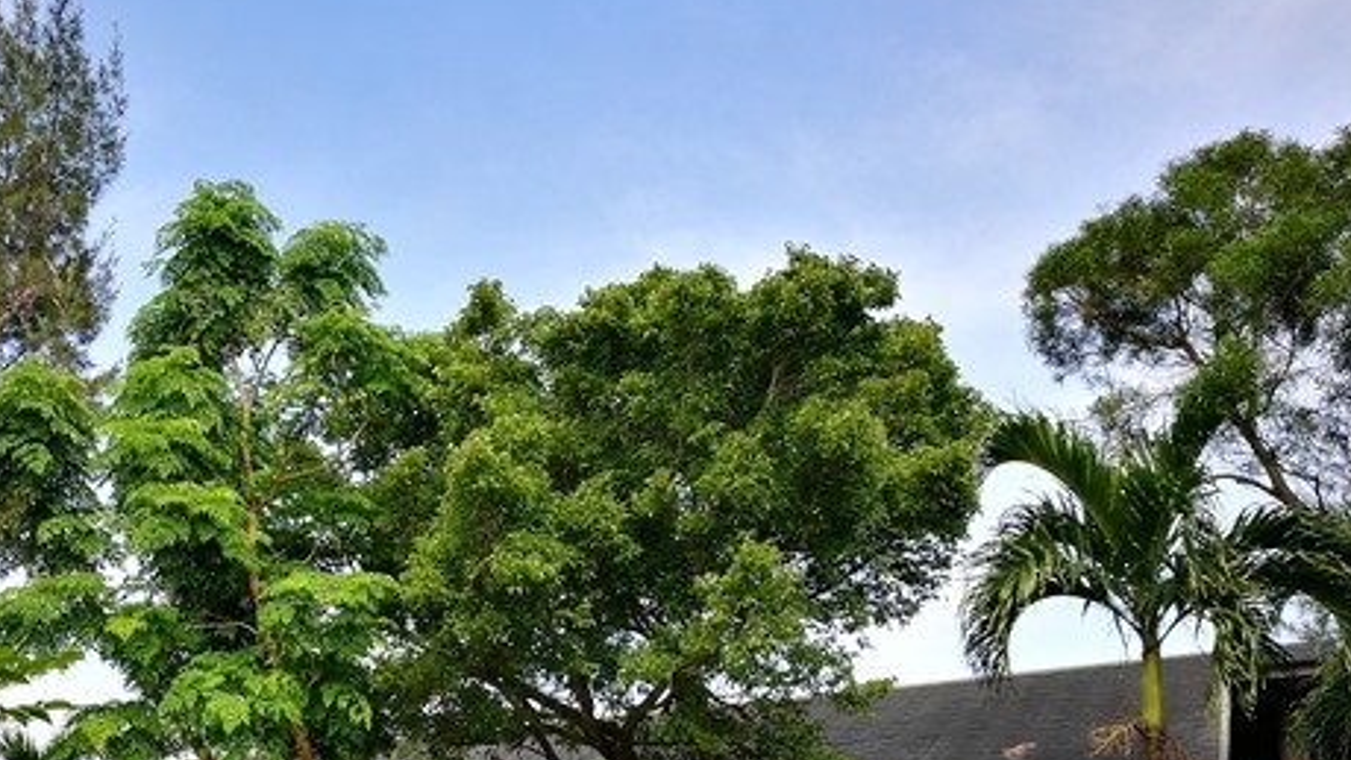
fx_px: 1648
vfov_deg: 25.5
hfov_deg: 43.4
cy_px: 610
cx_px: 364
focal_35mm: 46
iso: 50
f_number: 2.2
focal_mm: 4.5
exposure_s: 1/443
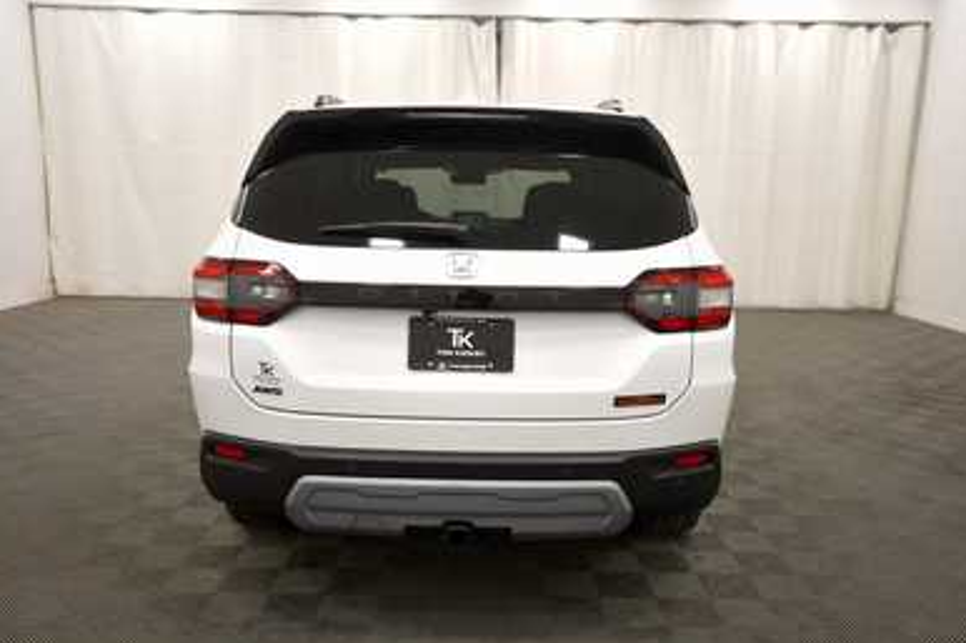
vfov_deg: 46.4
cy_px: 329
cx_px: 478
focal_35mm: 28
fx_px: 751
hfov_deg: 65.5
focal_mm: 18
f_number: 5.3
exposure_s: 1/250
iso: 800
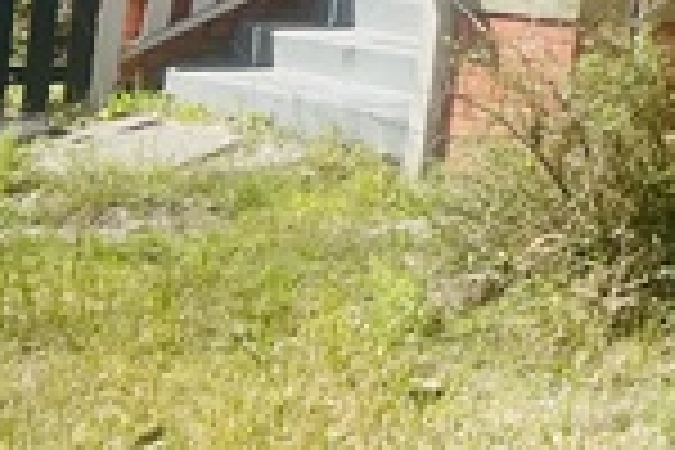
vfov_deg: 11.1
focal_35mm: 115
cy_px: -382
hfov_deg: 14.5
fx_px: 2156
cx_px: 1382
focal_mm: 5.7
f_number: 1.5
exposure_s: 1/2915
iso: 50
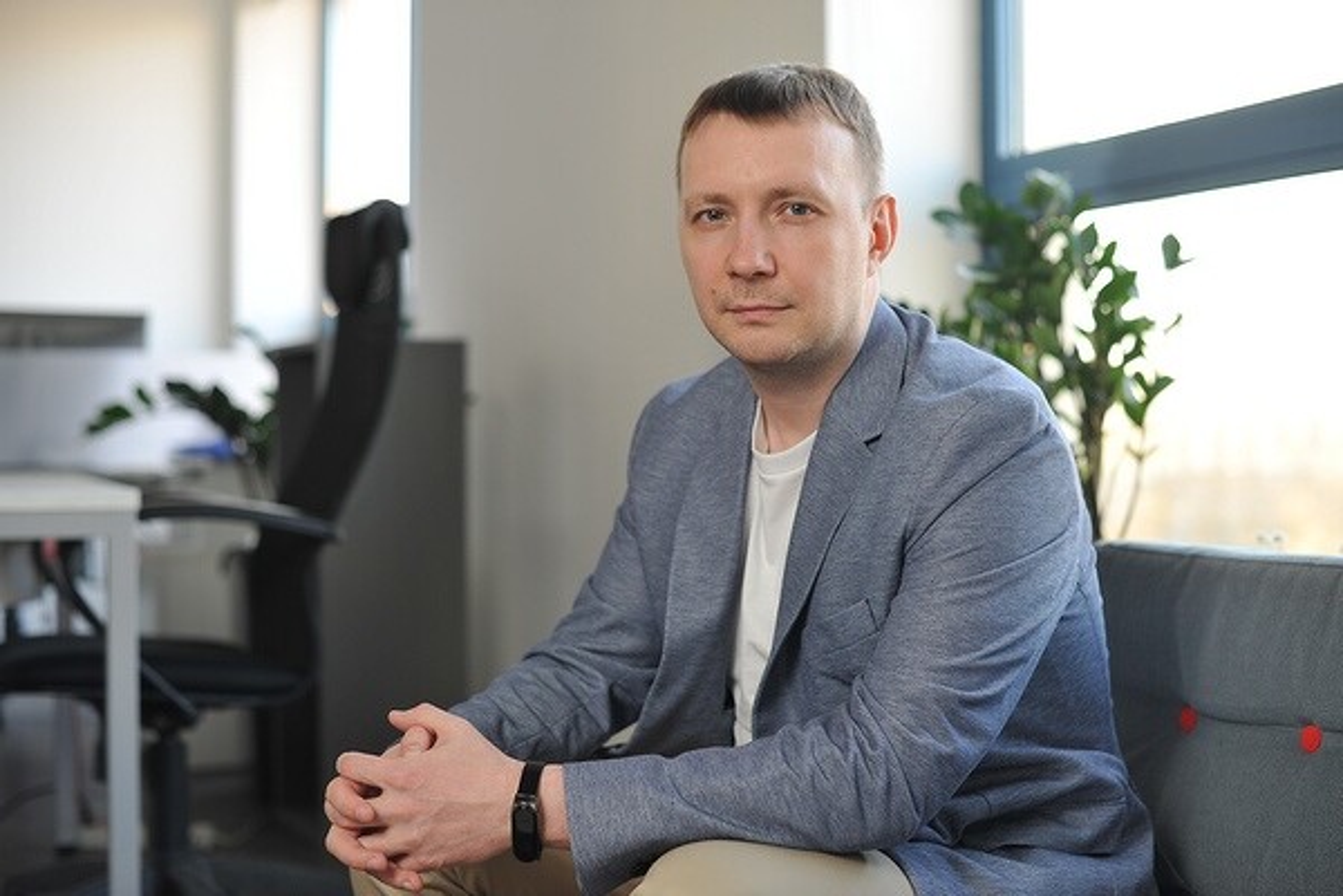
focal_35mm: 50
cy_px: 448
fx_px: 1865
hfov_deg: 39.6
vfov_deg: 27.0
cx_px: 672
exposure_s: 1/160
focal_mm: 50
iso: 320
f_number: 2.8
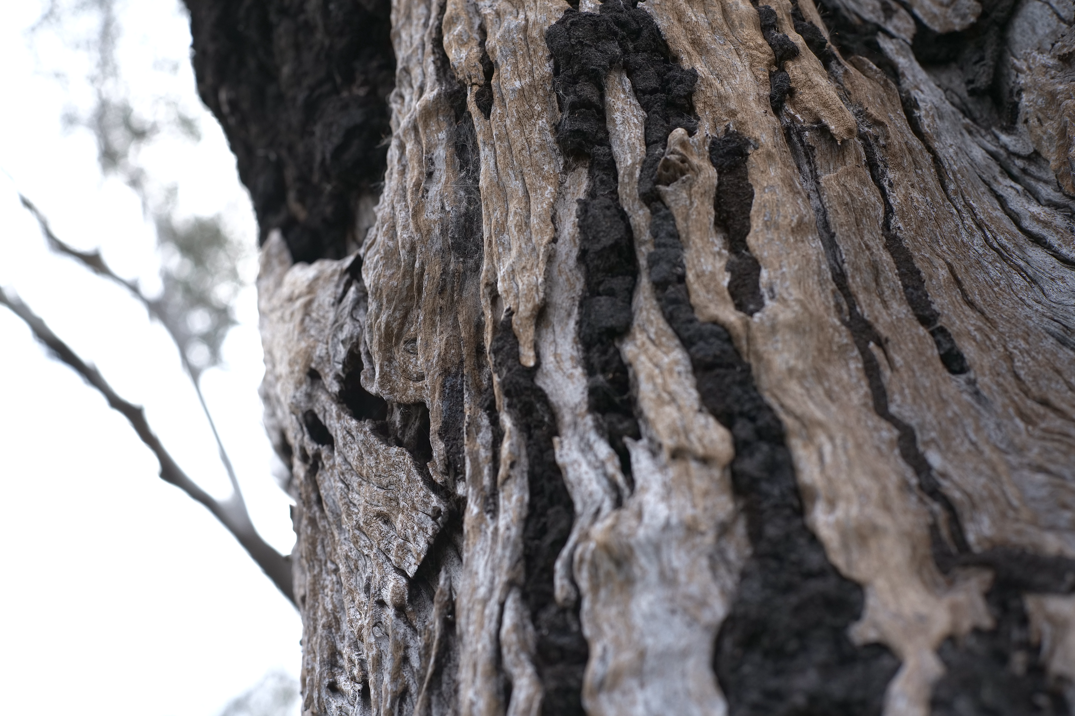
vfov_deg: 27.0
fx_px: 1493
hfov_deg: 39.6
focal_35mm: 50
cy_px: 358
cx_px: 538
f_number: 5.6
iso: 800
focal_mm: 50
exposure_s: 1/320
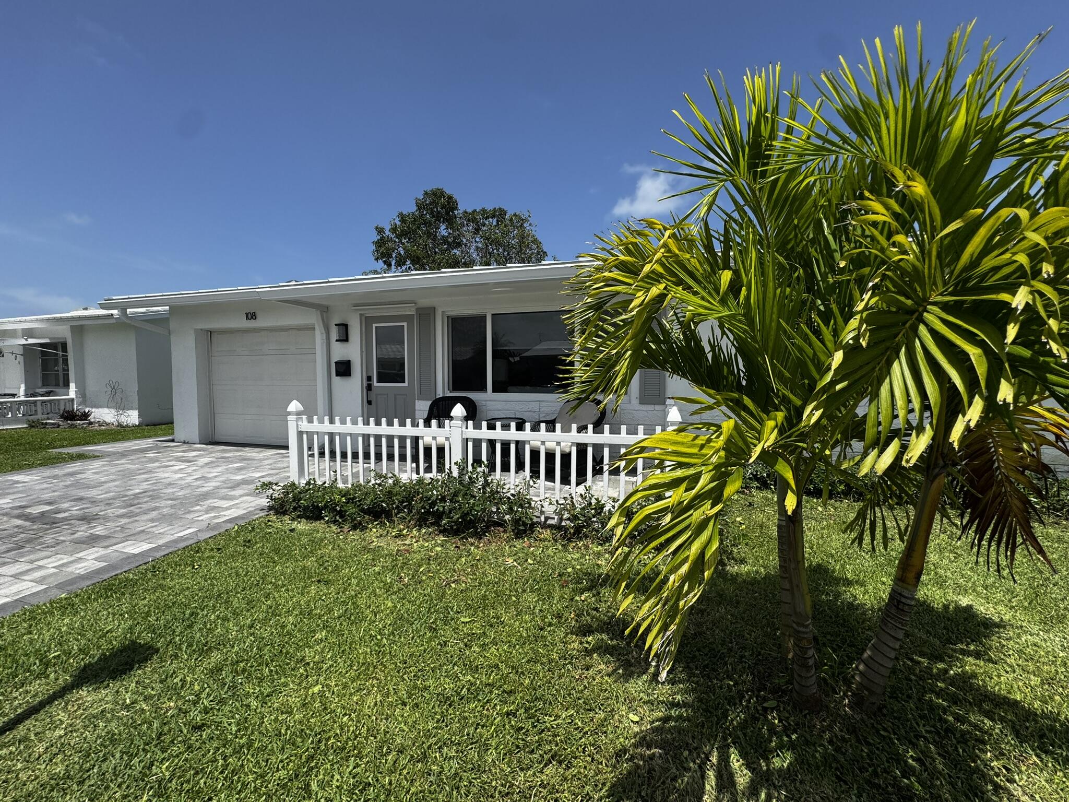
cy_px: 401
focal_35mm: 14
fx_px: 432
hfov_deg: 102.1
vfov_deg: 85.7
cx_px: 534
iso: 50
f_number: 2.2
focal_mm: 2.22
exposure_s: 1/2208
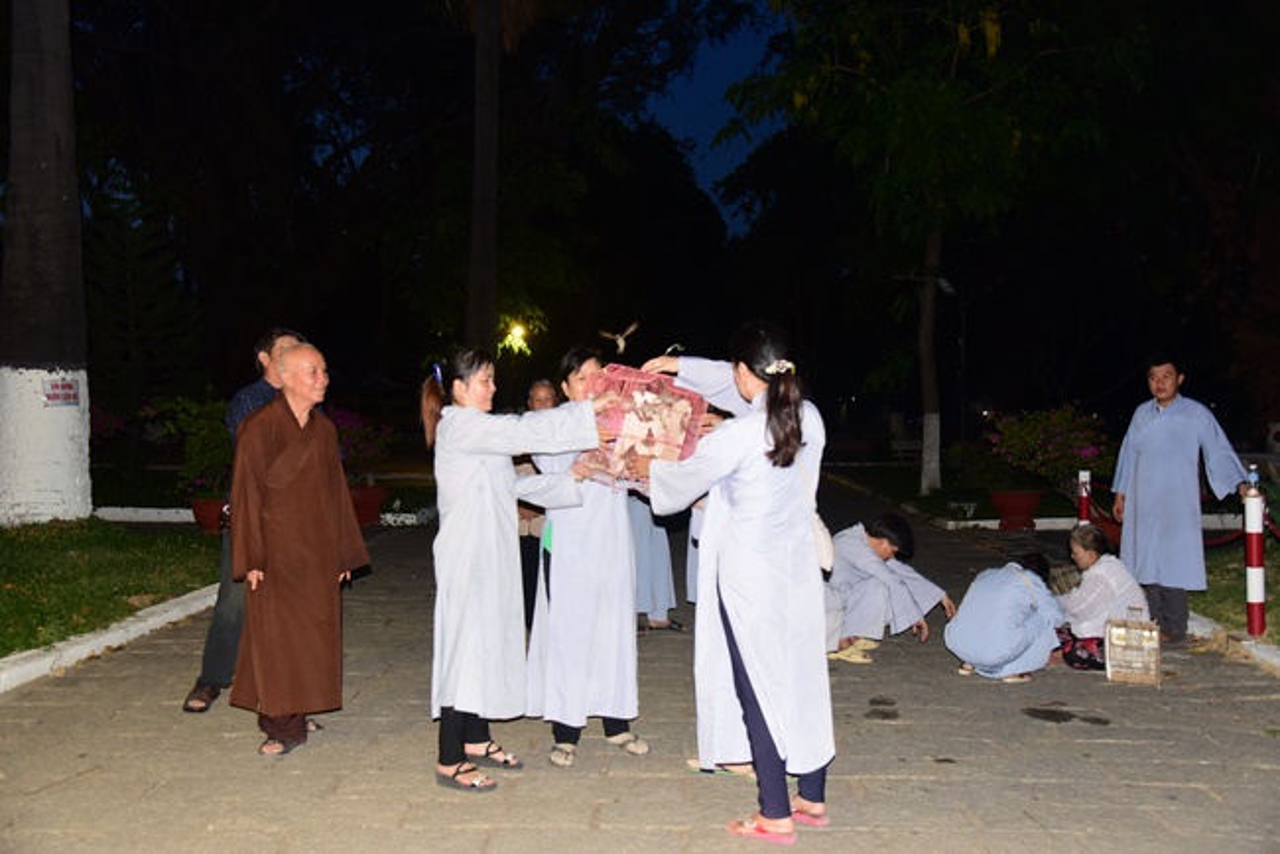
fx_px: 1352
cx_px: 640
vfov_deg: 35.1
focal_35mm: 38
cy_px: 427
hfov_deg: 50.7
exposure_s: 1/80
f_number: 4.5
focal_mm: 38
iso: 1250
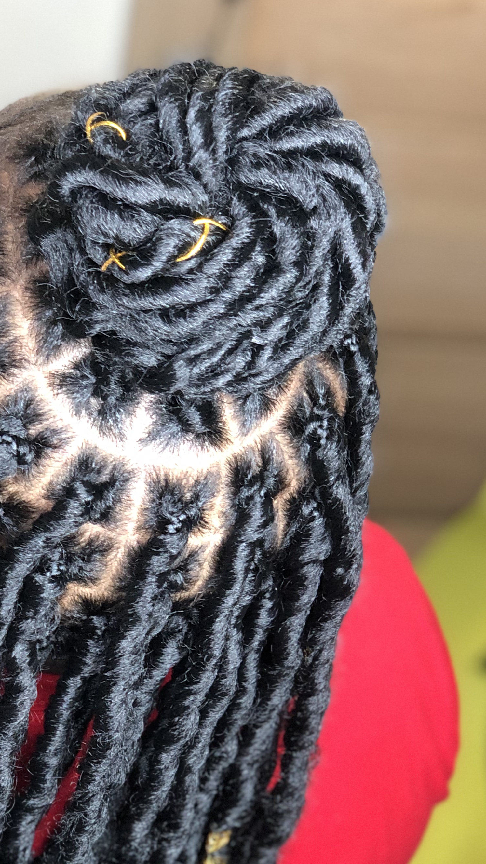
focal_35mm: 86
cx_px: 121
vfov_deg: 24.5
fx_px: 1970
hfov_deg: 14.0
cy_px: 642
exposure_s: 1/24
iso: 160
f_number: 2.4
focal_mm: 6
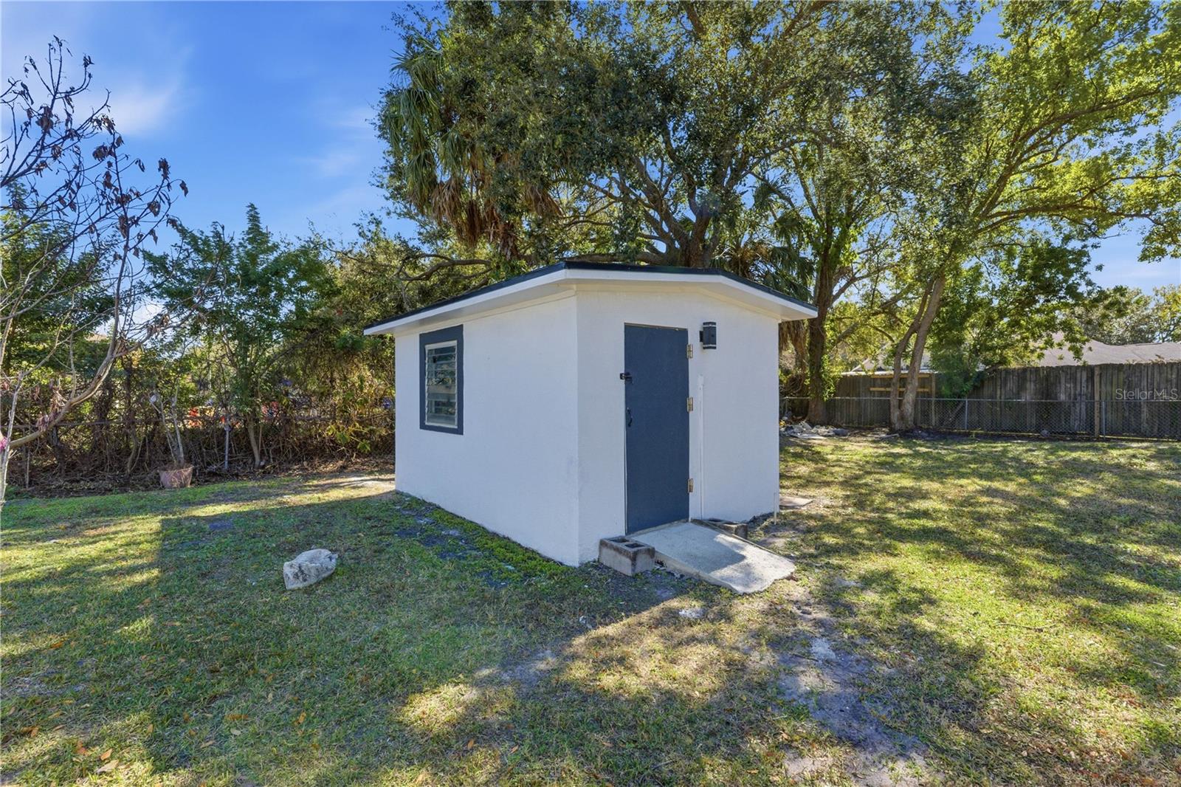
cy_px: 394
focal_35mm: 16
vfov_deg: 73.7
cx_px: 590
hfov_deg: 96.7
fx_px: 525
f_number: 11
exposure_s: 1/3200
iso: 1600
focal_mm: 16
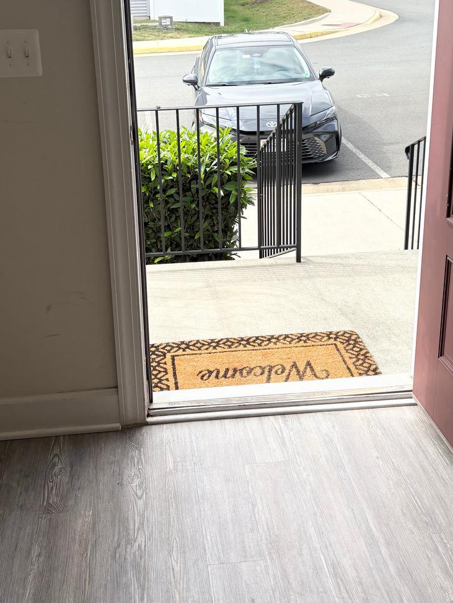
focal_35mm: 41
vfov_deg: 45.0
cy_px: 195
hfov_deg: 35.1
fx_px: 715
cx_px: 205
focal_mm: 5.96
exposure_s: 1/1587
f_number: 1.6
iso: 50
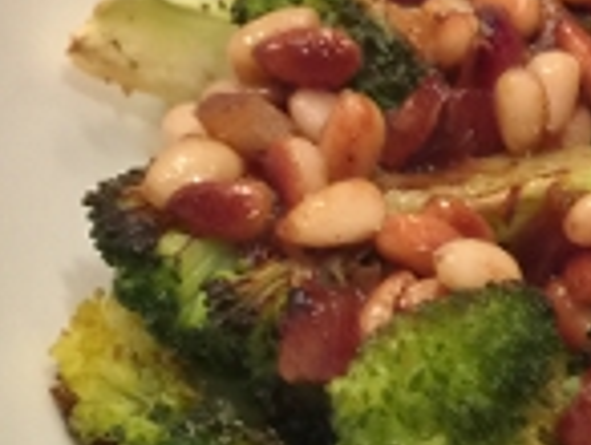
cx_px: 797
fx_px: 2172
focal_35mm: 127
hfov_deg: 14.7
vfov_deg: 11.7
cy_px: 117
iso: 80
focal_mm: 4.15
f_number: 2.2
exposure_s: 1/15
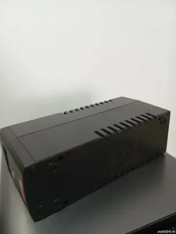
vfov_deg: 63.4
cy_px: 117
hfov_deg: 49.9
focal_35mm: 28
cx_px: 88
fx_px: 189
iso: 1074
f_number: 1.8
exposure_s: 1/33.3
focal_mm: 4.22
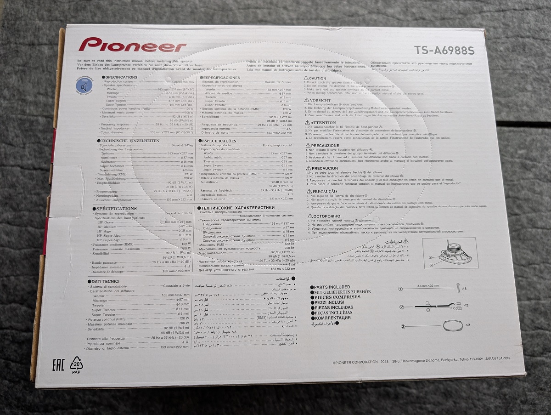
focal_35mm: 24
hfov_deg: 71.5
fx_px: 382
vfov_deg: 56.9
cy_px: 208
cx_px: 276
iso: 99
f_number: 1.68
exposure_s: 1/113
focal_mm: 6.9
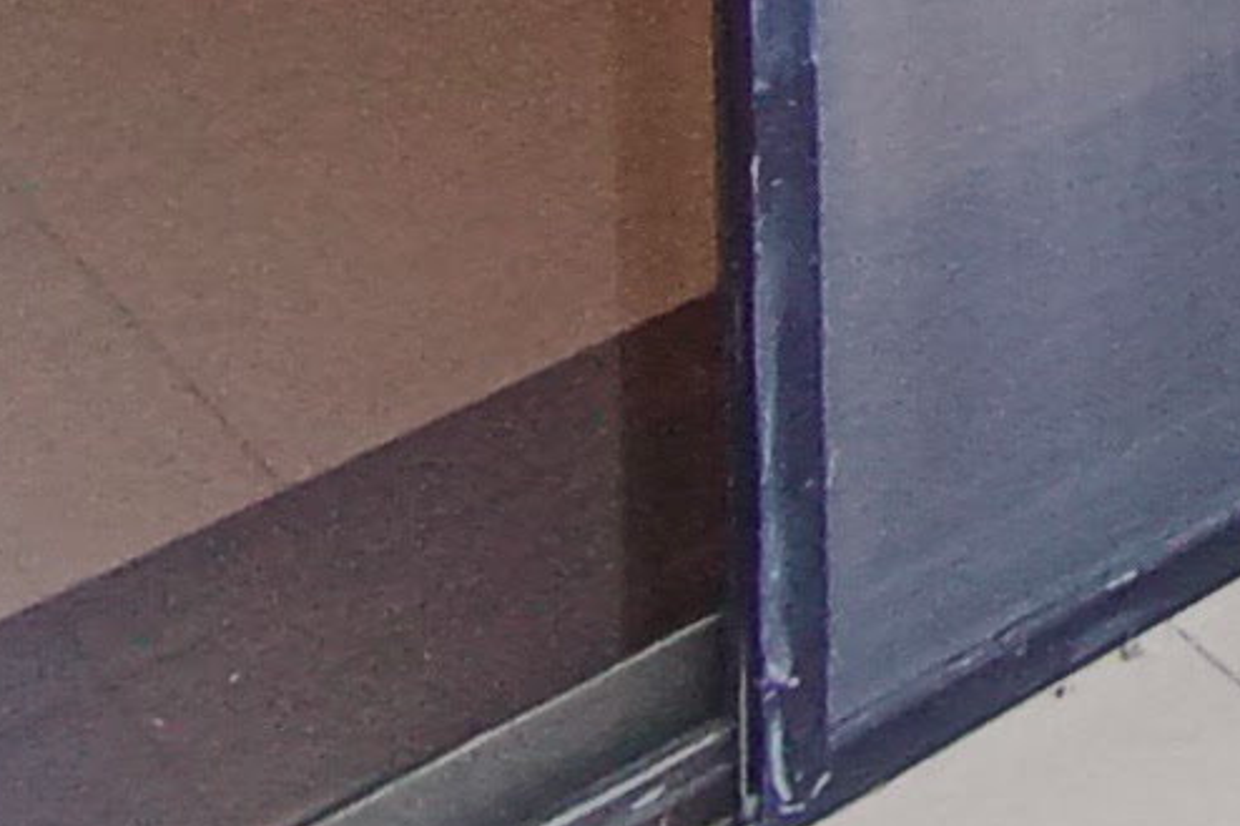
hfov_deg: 14.1
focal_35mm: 110
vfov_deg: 9.3
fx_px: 3787
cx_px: 2794
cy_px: -1793
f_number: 2.2
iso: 108
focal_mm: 1.65
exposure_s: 1/60
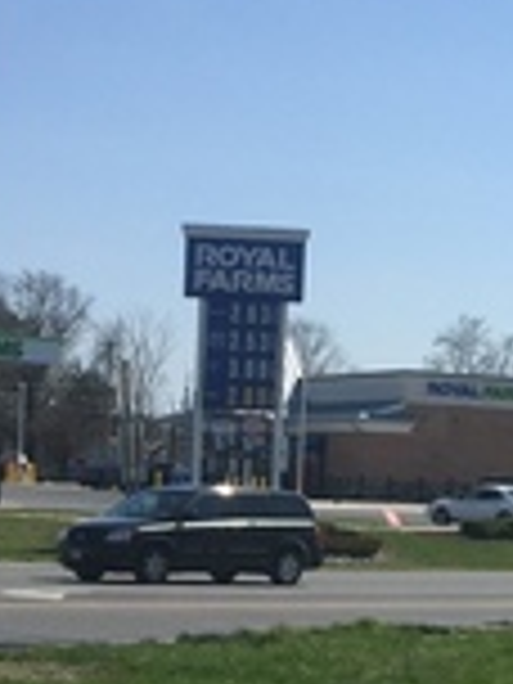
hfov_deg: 13.3
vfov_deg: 17.6
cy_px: 518
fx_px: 2193
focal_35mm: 111
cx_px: 358
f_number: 2.2
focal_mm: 4.15
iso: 32
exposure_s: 1/2825
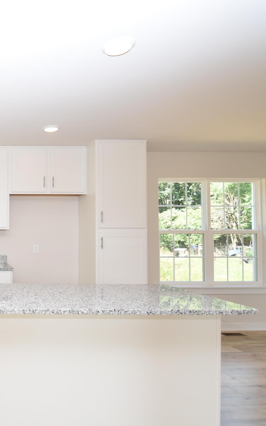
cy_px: 210
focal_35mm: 27
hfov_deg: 37.4
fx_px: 318
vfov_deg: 67.6
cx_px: -32
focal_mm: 11.5
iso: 200
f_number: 5
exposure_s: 1/100
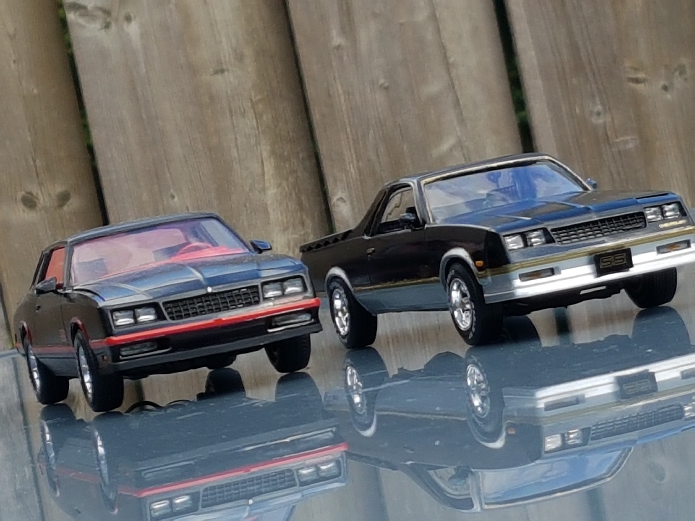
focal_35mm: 26
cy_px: 260
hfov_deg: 67.3
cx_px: 348
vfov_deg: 53.1
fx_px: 522
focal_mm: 4.2
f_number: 1.7
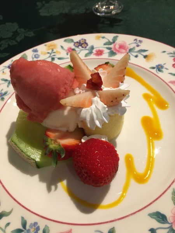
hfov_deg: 48.2
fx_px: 195
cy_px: 116
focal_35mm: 29
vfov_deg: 61.7
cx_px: 88
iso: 200
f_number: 2.2
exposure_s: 1/15
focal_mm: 4.15
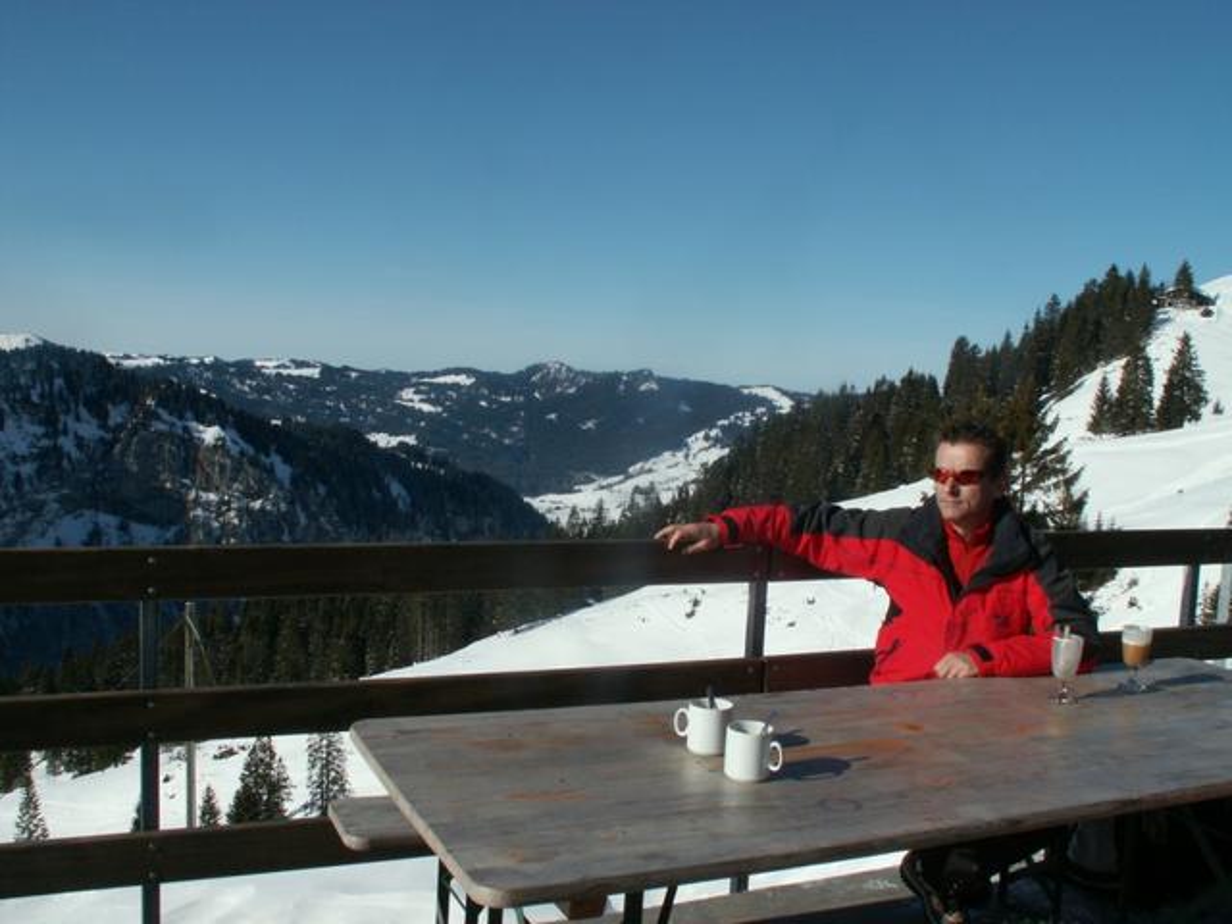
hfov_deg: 52.6
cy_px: 462
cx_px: 616
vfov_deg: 40.7
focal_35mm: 35
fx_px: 1246
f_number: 8
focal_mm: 5.86
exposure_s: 1/320
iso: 50
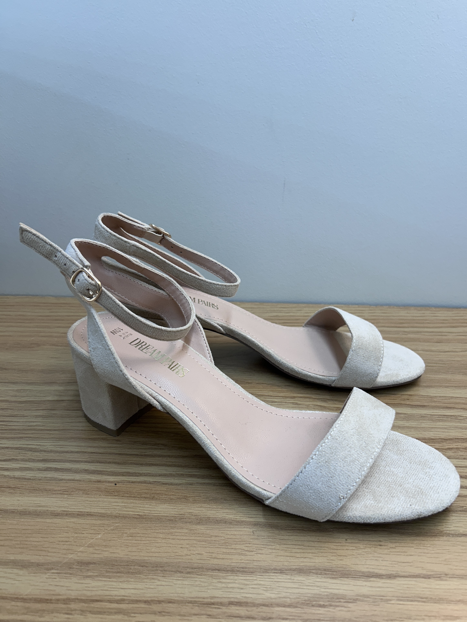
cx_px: 234
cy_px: 311
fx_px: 468
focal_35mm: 26
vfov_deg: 67.3
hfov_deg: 53.1
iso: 64
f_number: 1.5
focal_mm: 5.7
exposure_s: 1/120
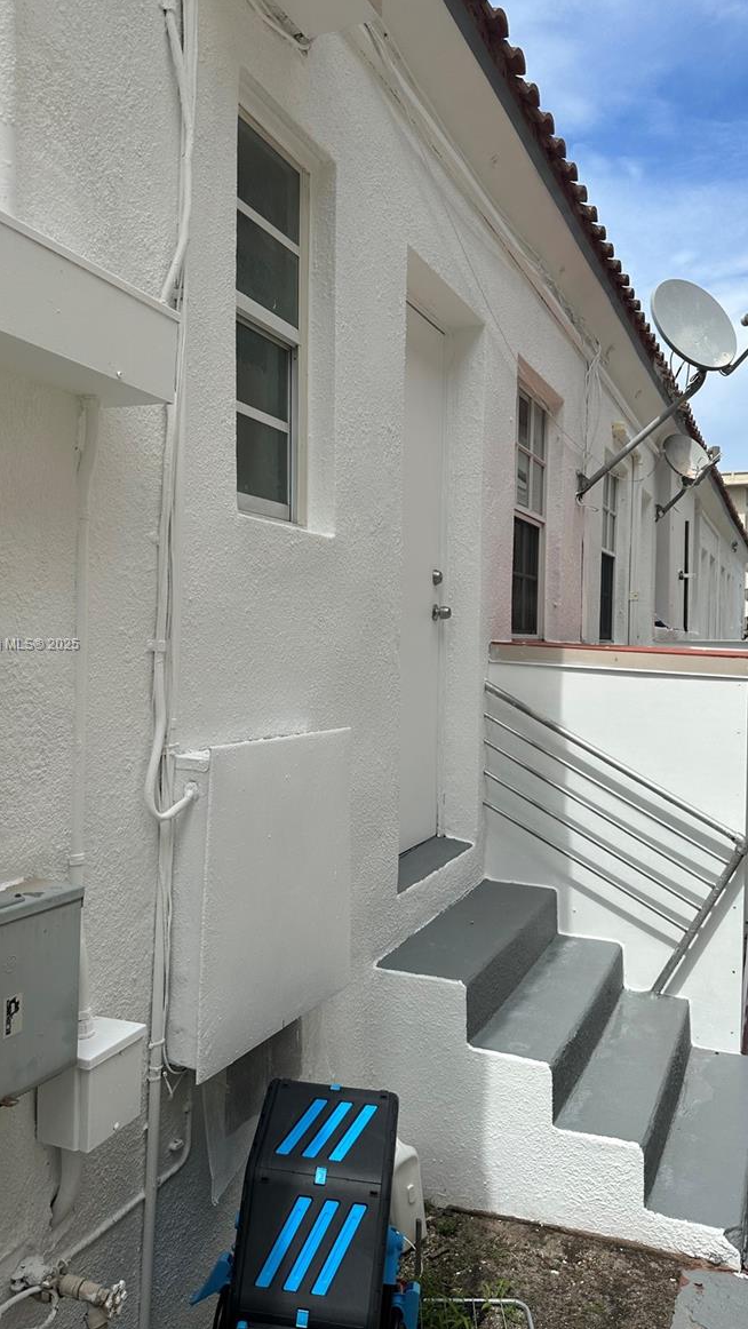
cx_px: 384
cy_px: 645
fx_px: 952
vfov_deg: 69.8
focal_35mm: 27
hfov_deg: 42.9
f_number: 1.78
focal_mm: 6.86
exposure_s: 1/5848
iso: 80
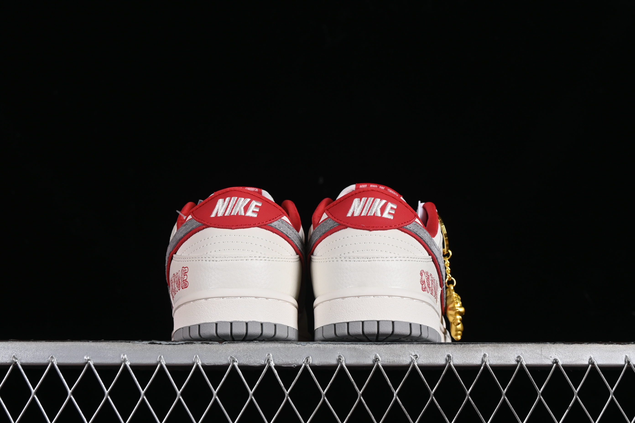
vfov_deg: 18.2
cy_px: 212
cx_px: 318
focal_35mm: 75
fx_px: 1323
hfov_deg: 27.0
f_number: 8
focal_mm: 50
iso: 160
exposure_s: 1/80
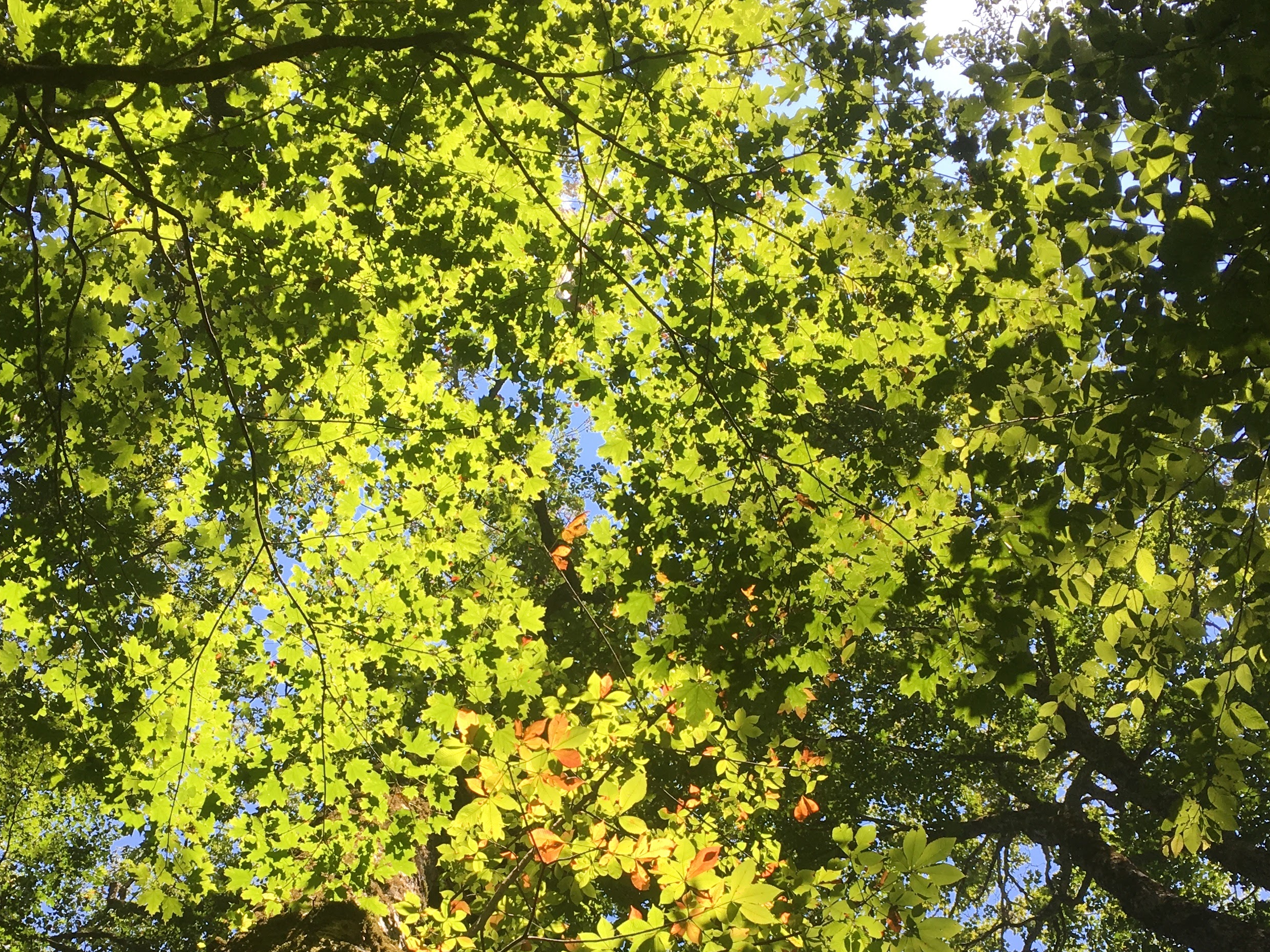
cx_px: 573
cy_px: 704
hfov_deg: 40.4
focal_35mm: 47
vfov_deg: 30.4
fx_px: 1724
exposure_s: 1/605
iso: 25
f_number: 2.2
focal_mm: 4.15
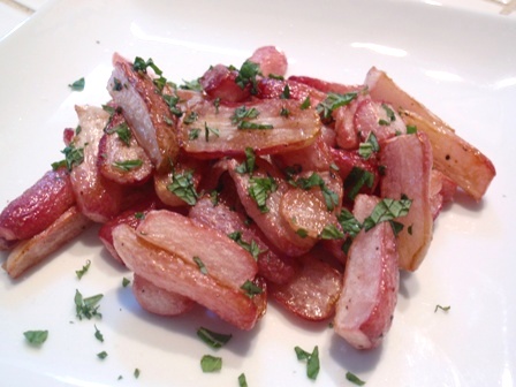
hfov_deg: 46.8
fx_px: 596
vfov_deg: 36.0
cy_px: 194
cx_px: 258
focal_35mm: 40
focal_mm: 7.25
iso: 200
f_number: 3.9
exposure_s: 1/13
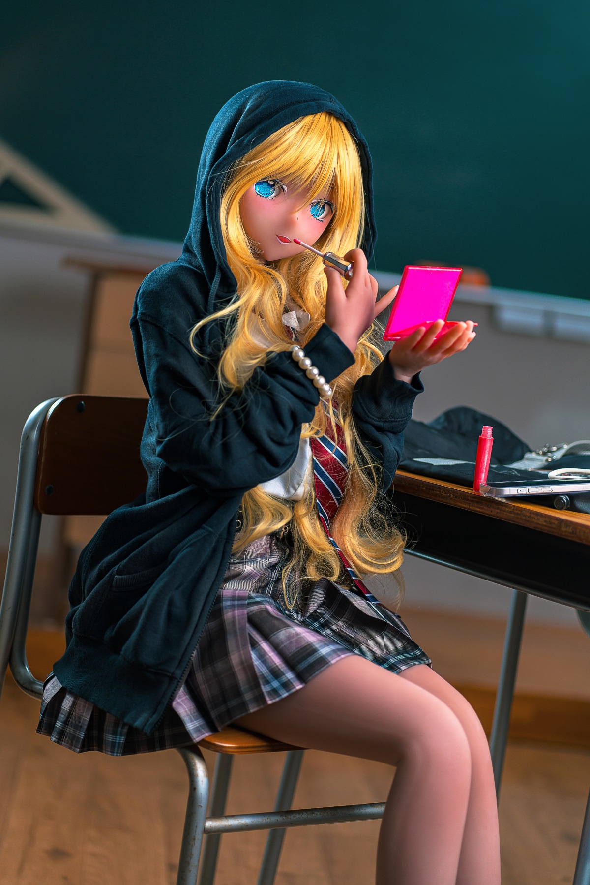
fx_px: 2089
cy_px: 442
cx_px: 295
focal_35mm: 85
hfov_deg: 16.1
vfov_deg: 23.9
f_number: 1.8
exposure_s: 1/100
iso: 100
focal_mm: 85
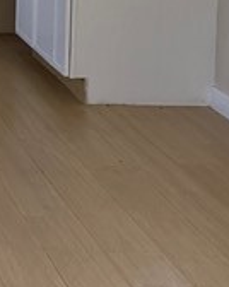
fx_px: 1214
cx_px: -258
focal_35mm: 143
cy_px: -62
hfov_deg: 9.9
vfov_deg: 13.1
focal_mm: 6.76
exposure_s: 1/510
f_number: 1.78
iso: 100
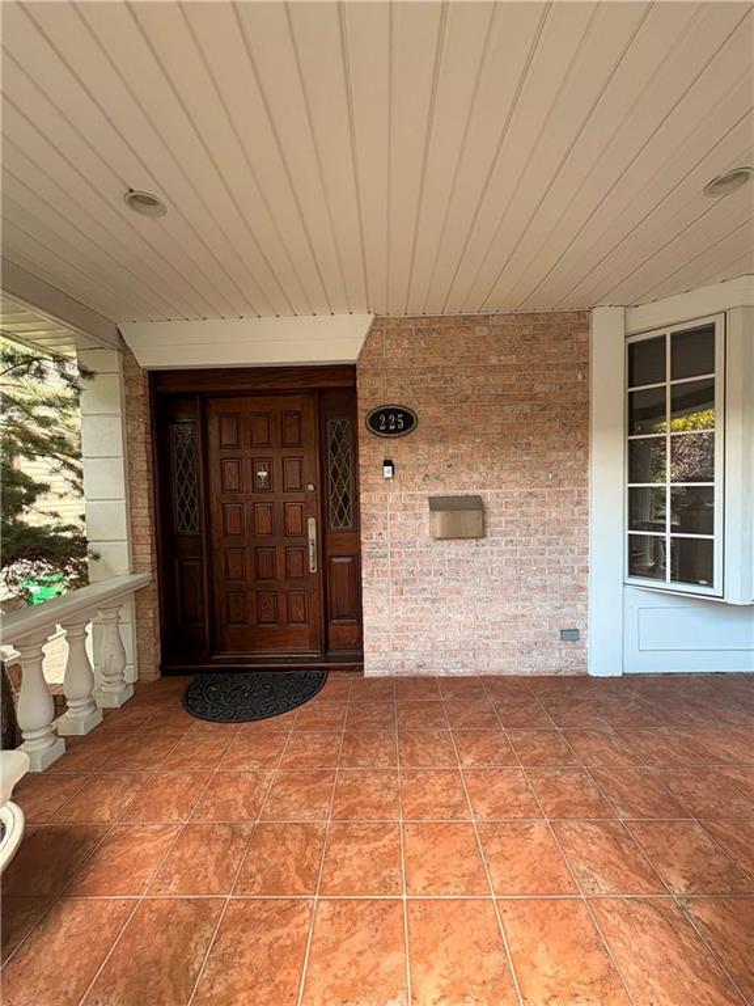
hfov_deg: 85.7
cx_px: 377
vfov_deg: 102.1
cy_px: 503
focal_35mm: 14
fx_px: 407
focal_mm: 2.22
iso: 80
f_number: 2.2
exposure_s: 1/99
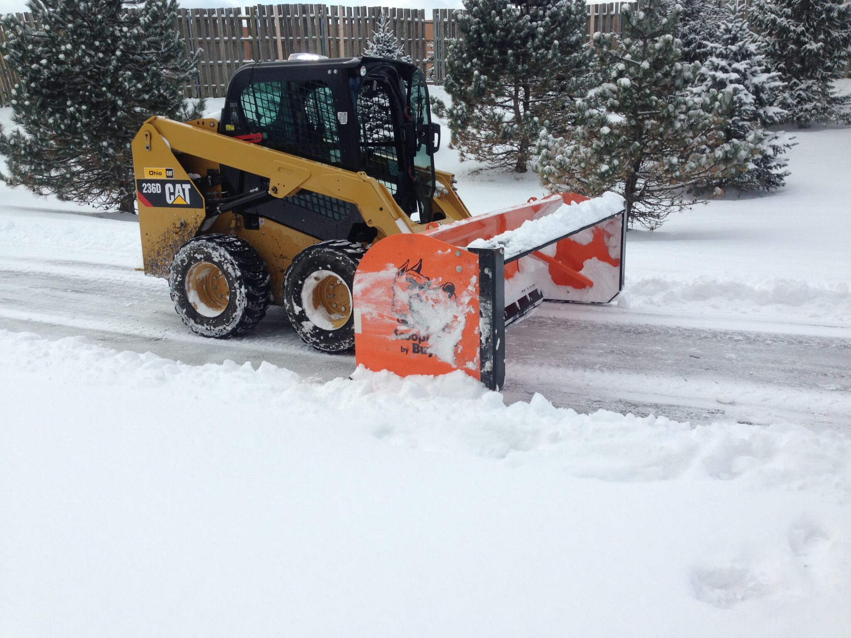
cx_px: 426
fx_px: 811
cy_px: 319
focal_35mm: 33
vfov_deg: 42.9
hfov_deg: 55.4
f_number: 2.4
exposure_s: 1/1550
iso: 50
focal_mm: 4.12
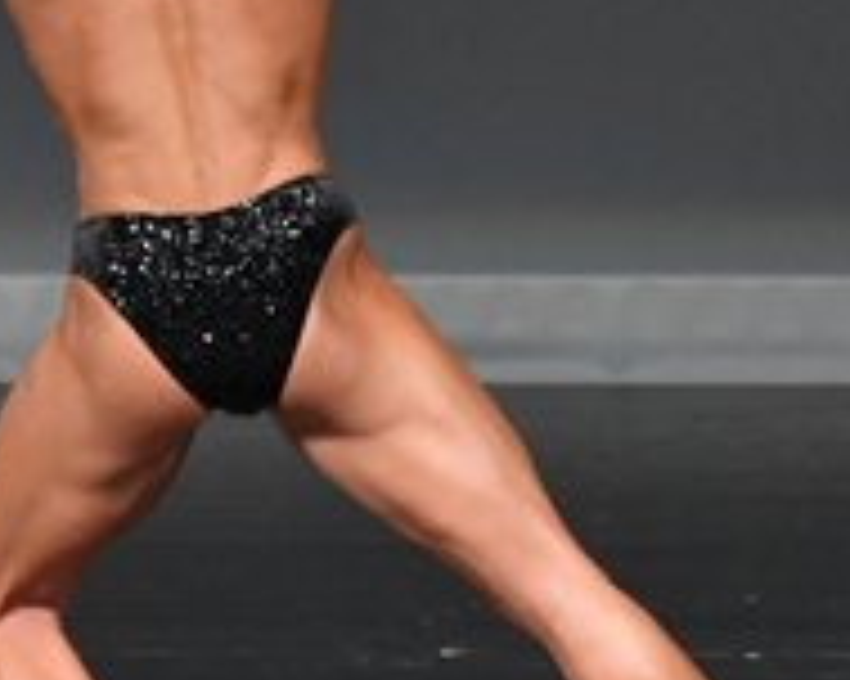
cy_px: 167
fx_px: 27532
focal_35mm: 1095
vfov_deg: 1.4
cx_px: 385
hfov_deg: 1.8
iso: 4000
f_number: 5.6
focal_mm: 190
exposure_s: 1/400
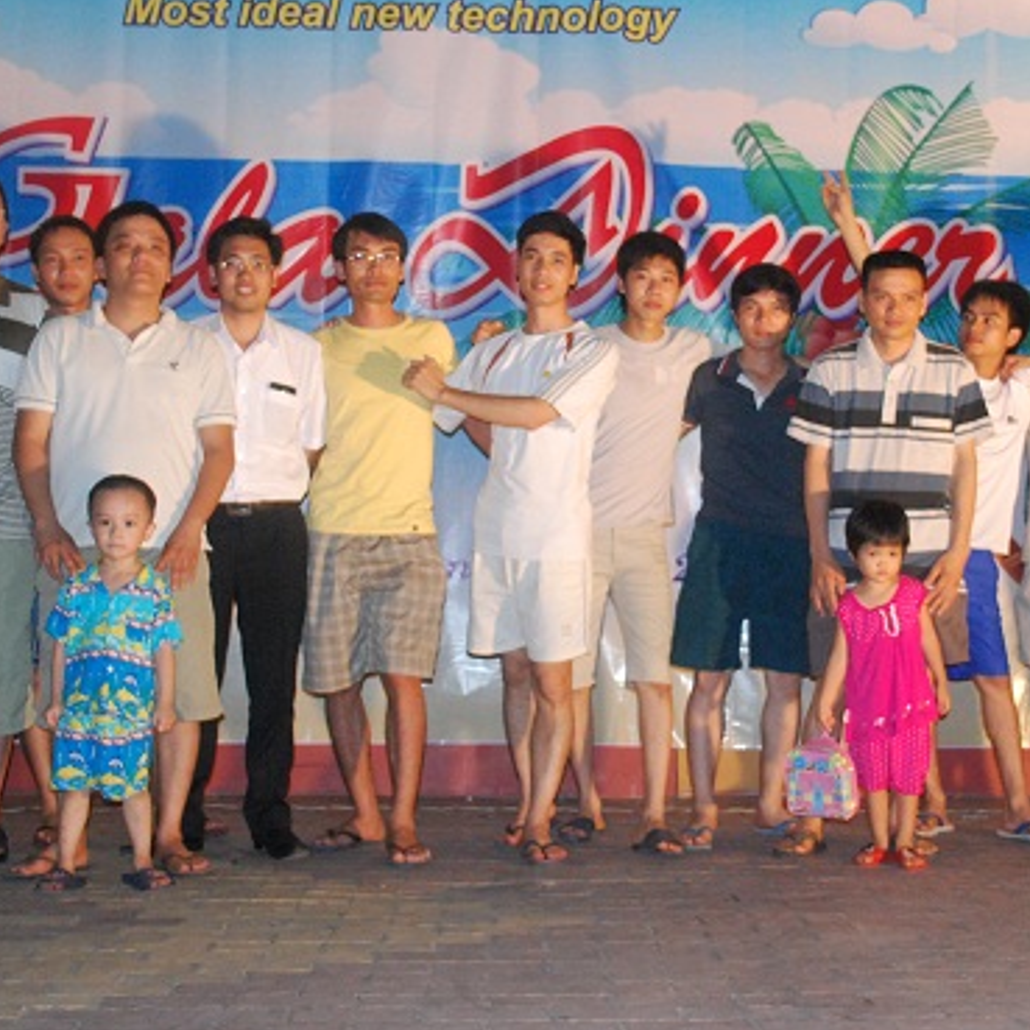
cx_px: 645
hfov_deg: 27.2
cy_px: 421
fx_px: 2121
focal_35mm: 63
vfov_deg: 27.2
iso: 1600
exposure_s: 1/60
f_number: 4.2
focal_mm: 26
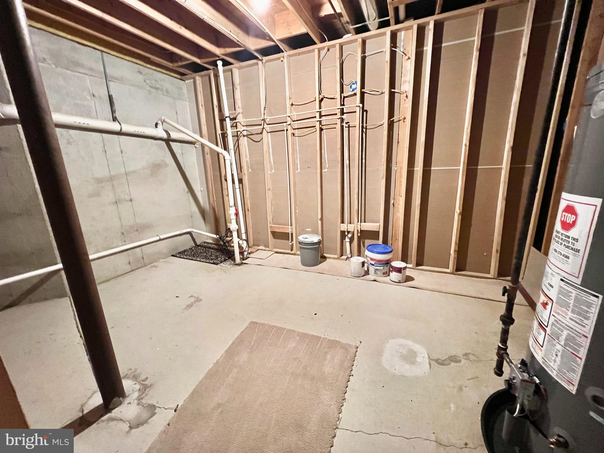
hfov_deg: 106.2
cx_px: 302
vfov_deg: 89.9
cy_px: 226
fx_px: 227
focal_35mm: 13
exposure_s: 1/60
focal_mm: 1.57
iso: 1000
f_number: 1.8
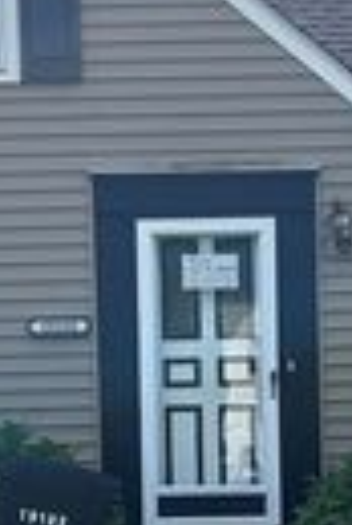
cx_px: 251
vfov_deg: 19.3
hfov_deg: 13.2
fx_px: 1521
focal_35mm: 104
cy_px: 454
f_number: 1.5
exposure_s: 1/2353
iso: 50
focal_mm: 5.7
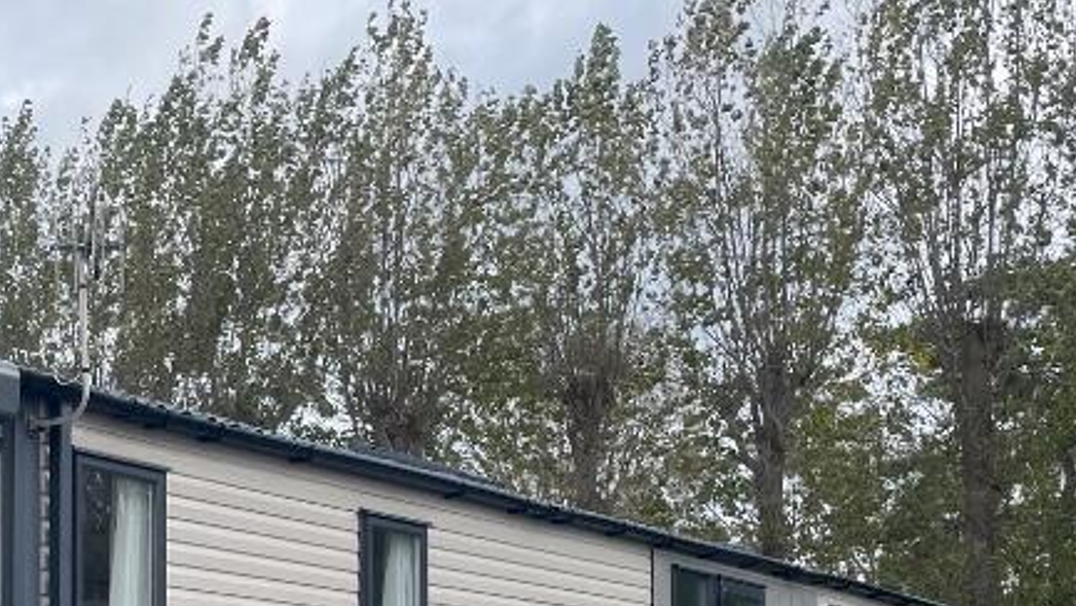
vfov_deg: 17.3
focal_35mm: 67
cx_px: 206
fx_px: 1912
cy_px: 713
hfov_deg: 30.6
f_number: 1.6
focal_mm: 4.2
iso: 32
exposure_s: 1/1715
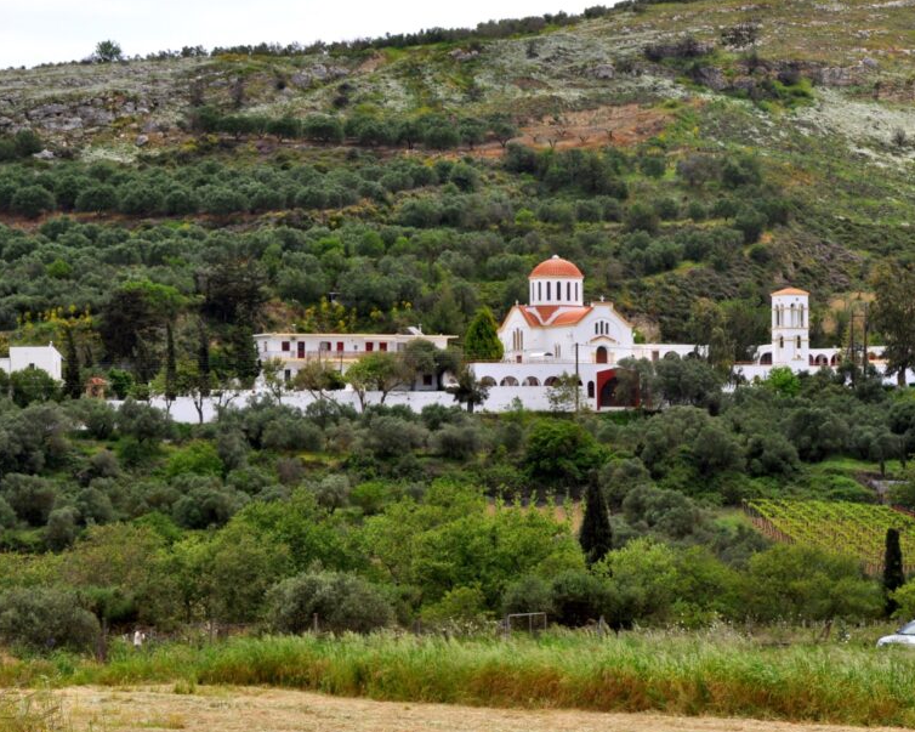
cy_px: 327
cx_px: 539
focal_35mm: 126
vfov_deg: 12.2
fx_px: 3412
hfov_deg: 15.3
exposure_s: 1/320
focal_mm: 66
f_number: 9
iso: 200
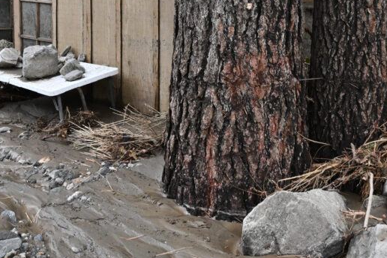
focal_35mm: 67
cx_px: 246
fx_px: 720
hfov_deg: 29.9
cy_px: -69
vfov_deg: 18.9
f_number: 7.1
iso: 2000
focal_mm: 24
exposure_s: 1/500
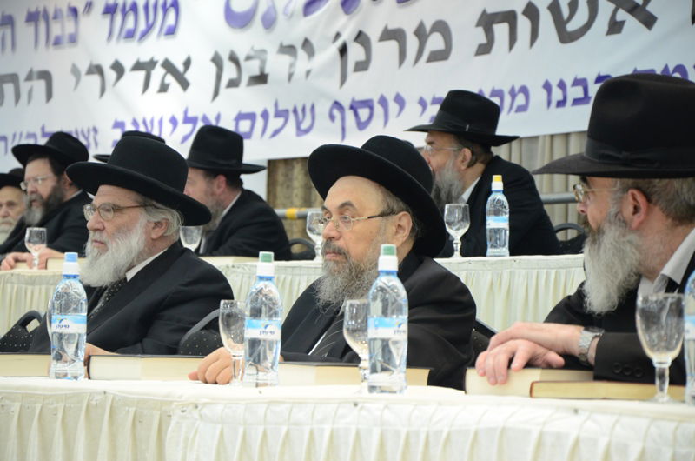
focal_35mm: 138
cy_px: 230
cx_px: 348
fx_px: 2659
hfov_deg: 14.9
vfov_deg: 9.9
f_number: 5.6
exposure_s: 1/50
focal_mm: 92
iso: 1600
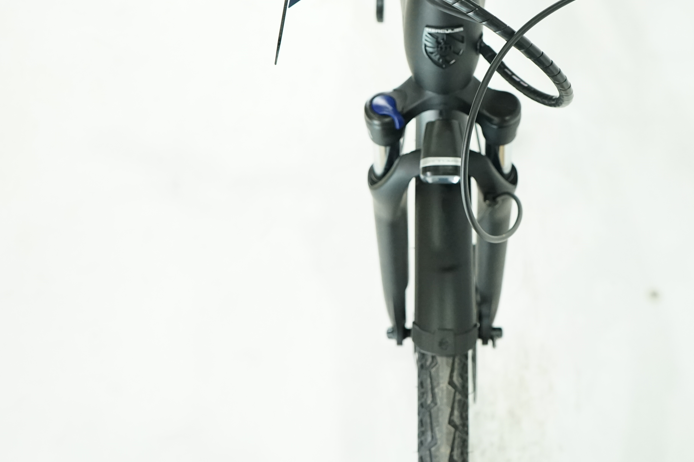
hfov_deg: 36.7
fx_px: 1041
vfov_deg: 24.7
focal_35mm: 54
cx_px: 434
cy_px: 108
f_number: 5
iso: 2500
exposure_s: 1/200
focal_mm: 33
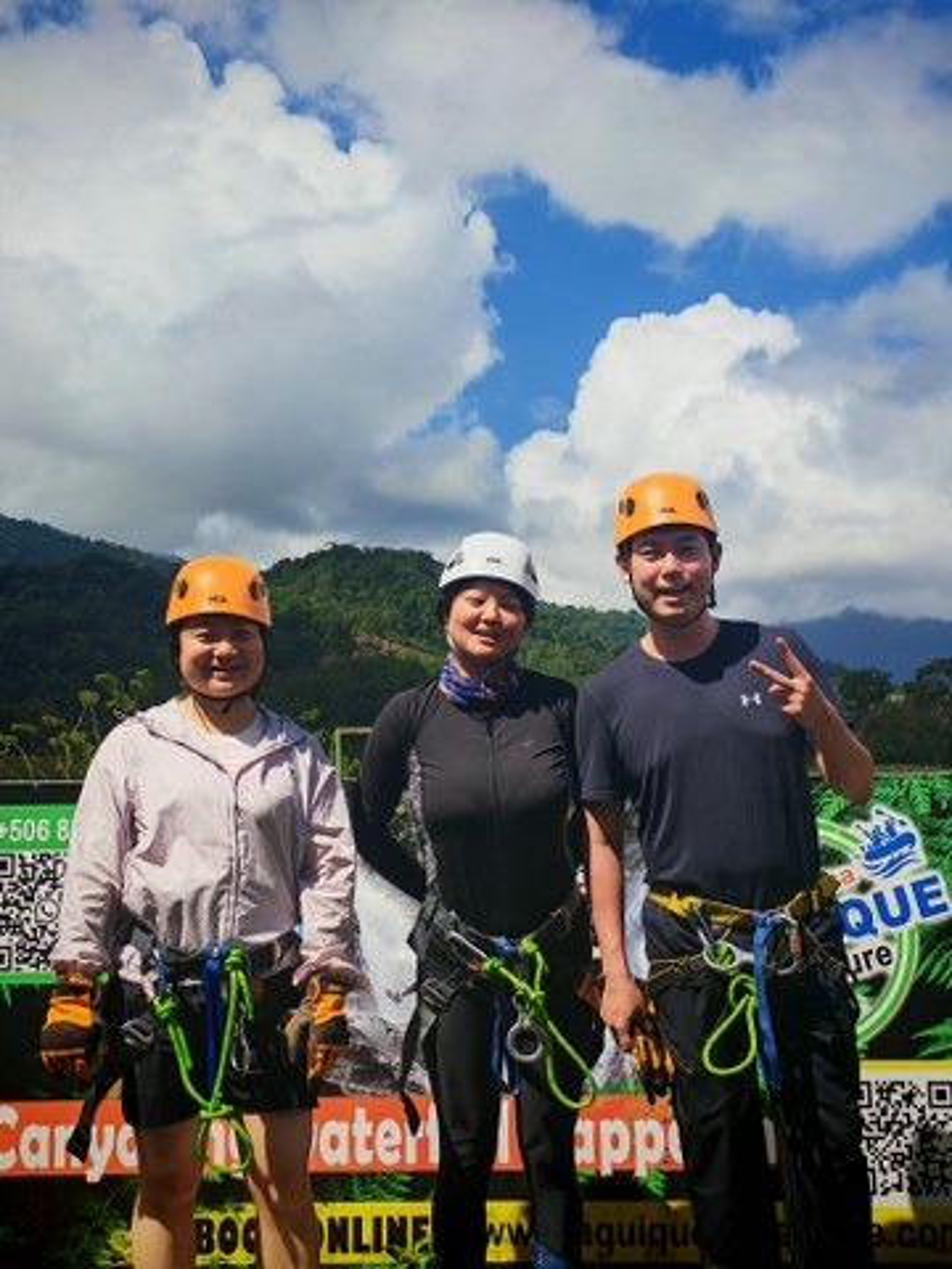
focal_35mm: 48
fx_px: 1760
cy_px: 634
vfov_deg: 39.7
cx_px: 476
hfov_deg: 30.3
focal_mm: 6.12
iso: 50
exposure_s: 1/1300
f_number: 1.9
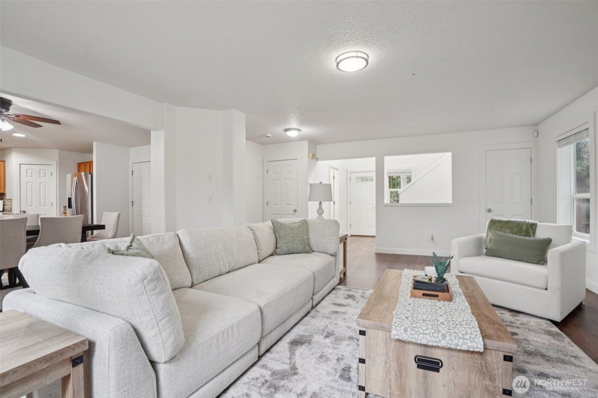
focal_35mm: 16
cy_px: 199
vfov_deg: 73.7
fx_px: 266
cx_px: 299
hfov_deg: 96.7
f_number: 8
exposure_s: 1/8
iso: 400
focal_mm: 16
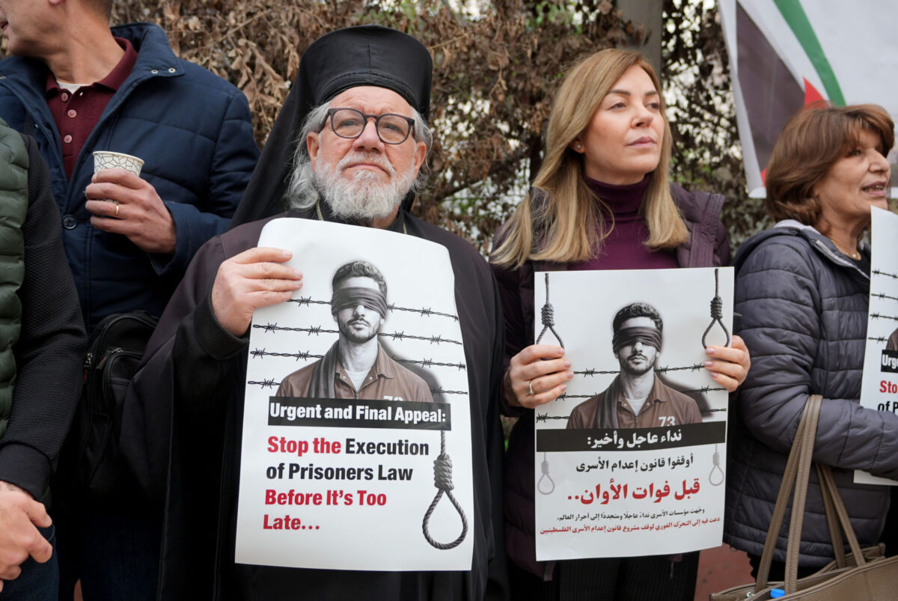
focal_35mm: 37
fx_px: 924
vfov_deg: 36.0
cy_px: 300
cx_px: 449
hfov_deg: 51.8
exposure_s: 1/500
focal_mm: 25
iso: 320
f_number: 2.8
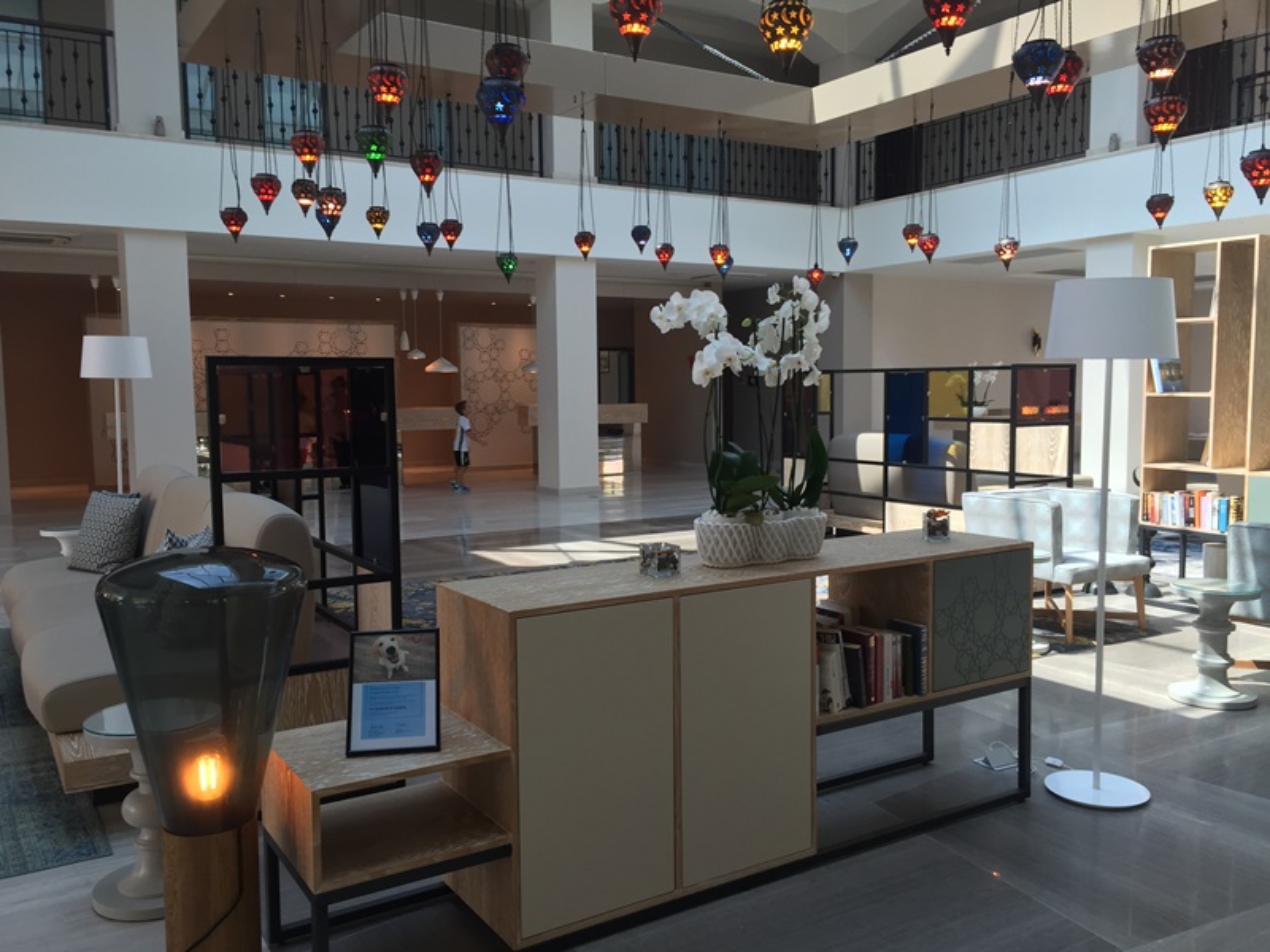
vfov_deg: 48.2
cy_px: 476
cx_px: 635
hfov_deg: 61.7
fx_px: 1064
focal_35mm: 29
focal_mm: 4.15
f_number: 2.2
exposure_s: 1/50
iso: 32
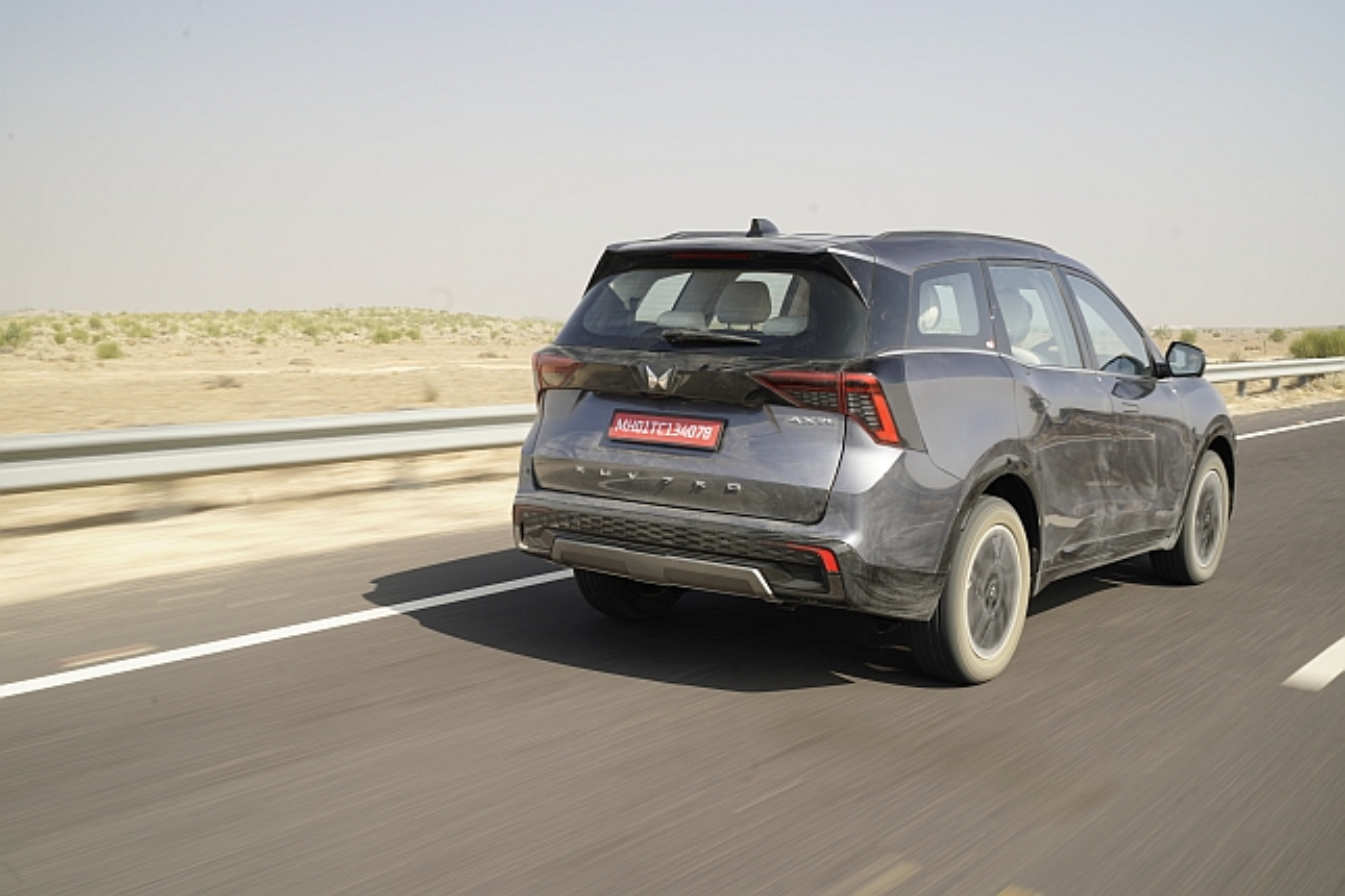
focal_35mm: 39
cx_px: 672
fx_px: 1457
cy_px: 448
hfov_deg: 49.6
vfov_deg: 34.2
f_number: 13
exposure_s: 1/30
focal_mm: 39
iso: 100
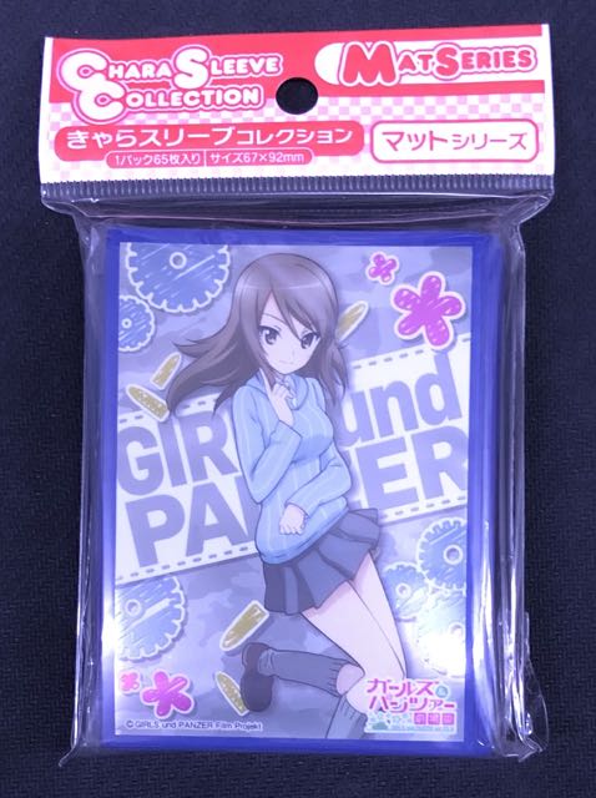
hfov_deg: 49.6
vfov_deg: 63.5
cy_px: 399
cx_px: 298
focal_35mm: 28
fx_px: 645
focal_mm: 3.99
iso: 80
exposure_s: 1/7
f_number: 1.8
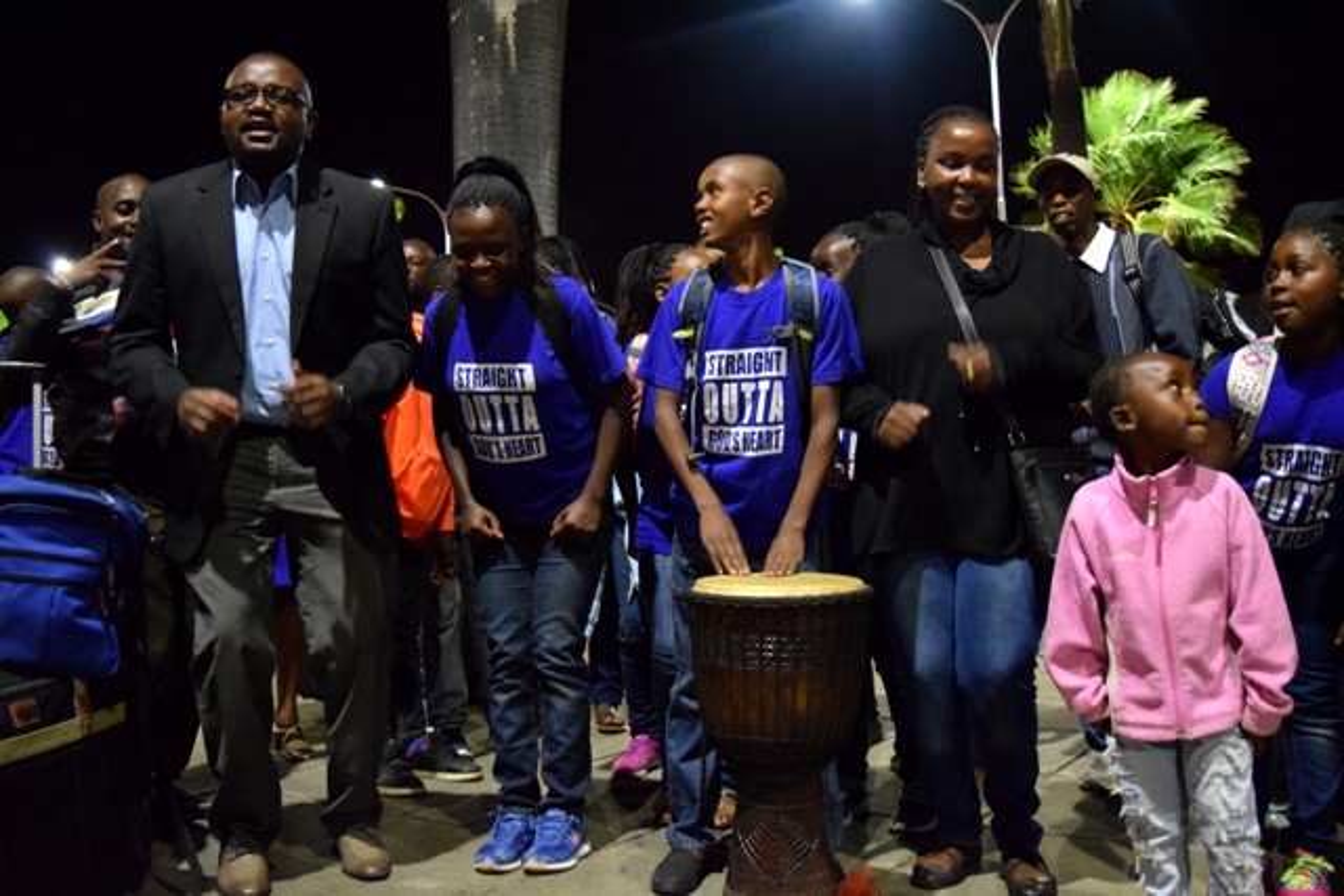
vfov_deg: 36.9
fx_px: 1344
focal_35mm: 36
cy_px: 448
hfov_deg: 53.1
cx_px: 672
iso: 6400
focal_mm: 24
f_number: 4
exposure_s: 1/60
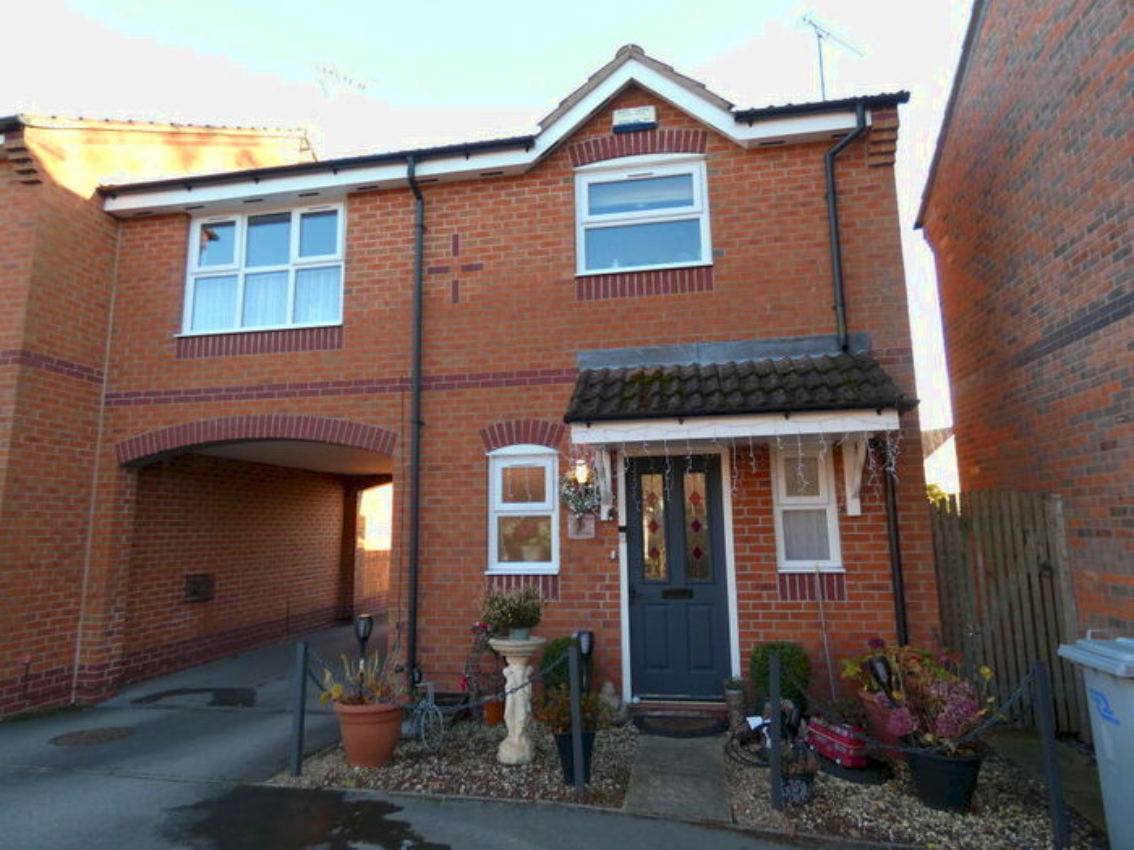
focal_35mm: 20
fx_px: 655
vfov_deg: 66.0
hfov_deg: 81.7
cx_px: 567
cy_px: 425
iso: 80
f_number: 2.8
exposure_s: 1/80
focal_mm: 3.6
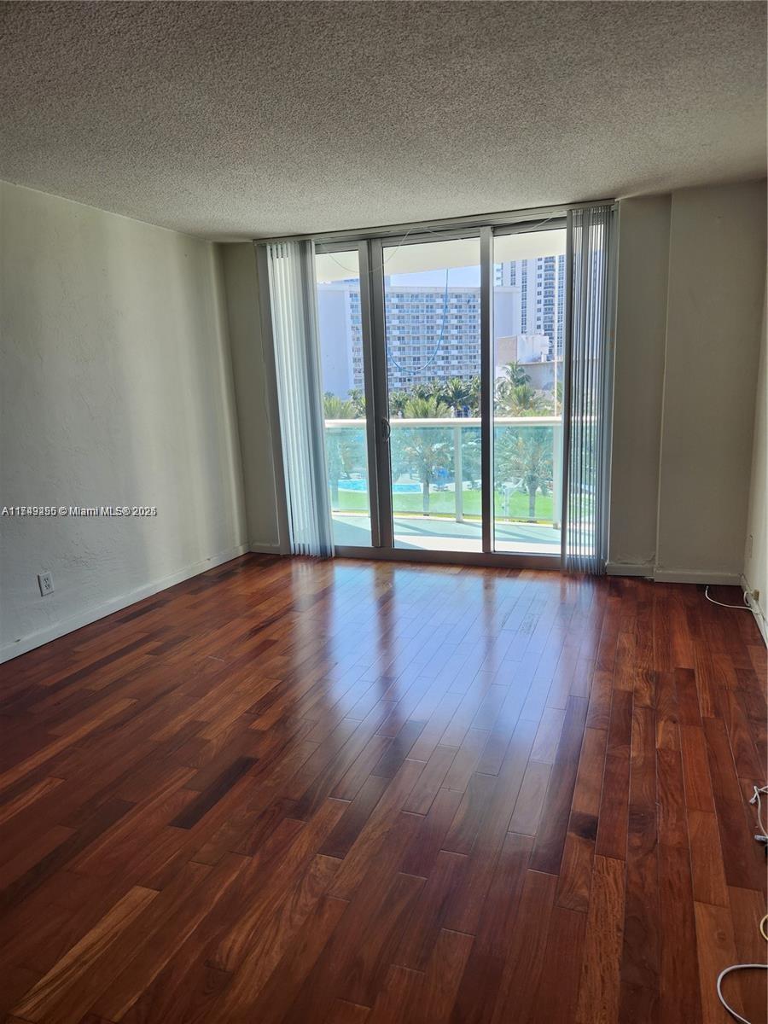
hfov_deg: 58.9
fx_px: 680
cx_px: 384
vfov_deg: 73.9
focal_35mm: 23
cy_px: 512
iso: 20
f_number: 1.8
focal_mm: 5.4
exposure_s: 1/244
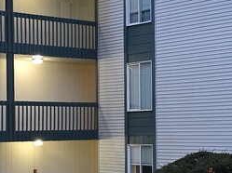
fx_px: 743
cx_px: 170
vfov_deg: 13.3
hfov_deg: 17.7
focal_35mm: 111
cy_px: 130
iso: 640
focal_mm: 6.3
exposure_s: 1/120
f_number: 1.7
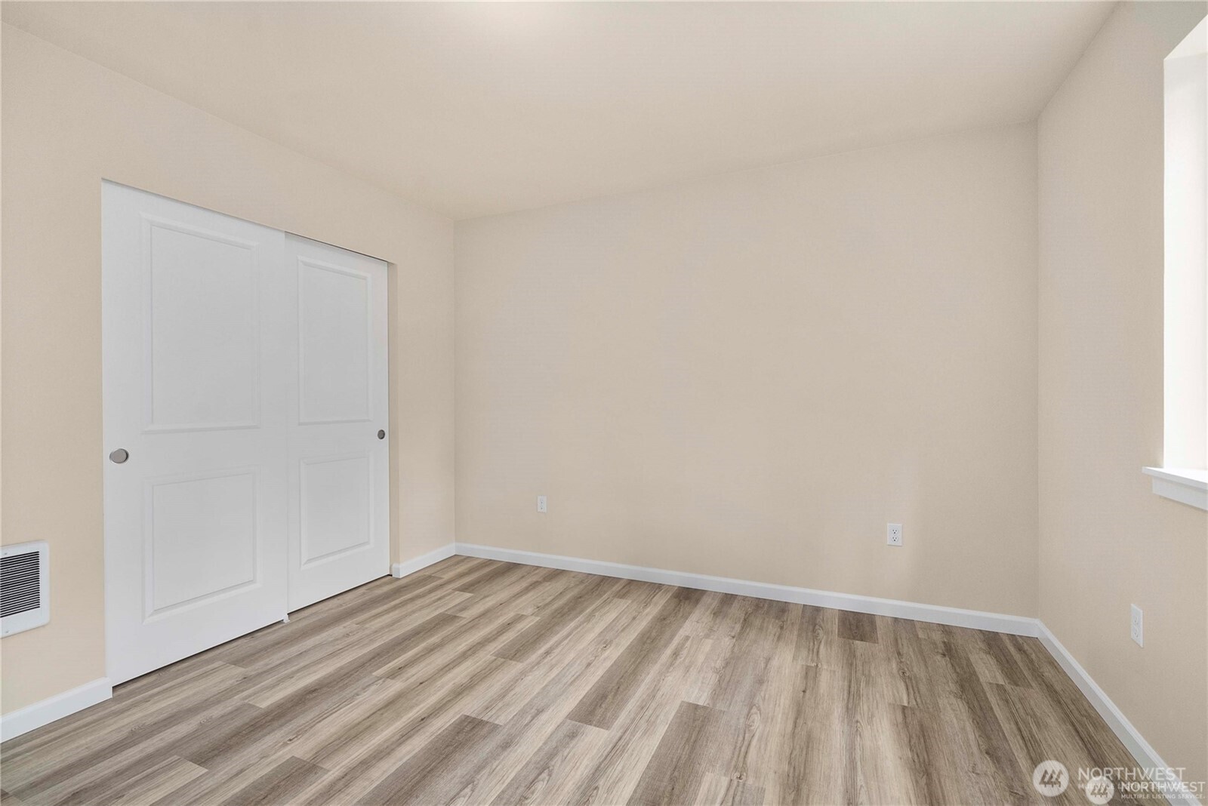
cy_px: 403
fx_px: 503
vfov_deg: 77.4
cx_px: 604
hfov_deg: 100.4
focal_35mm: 15
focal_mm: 15
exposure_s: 1/60
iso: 125
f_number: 7.1
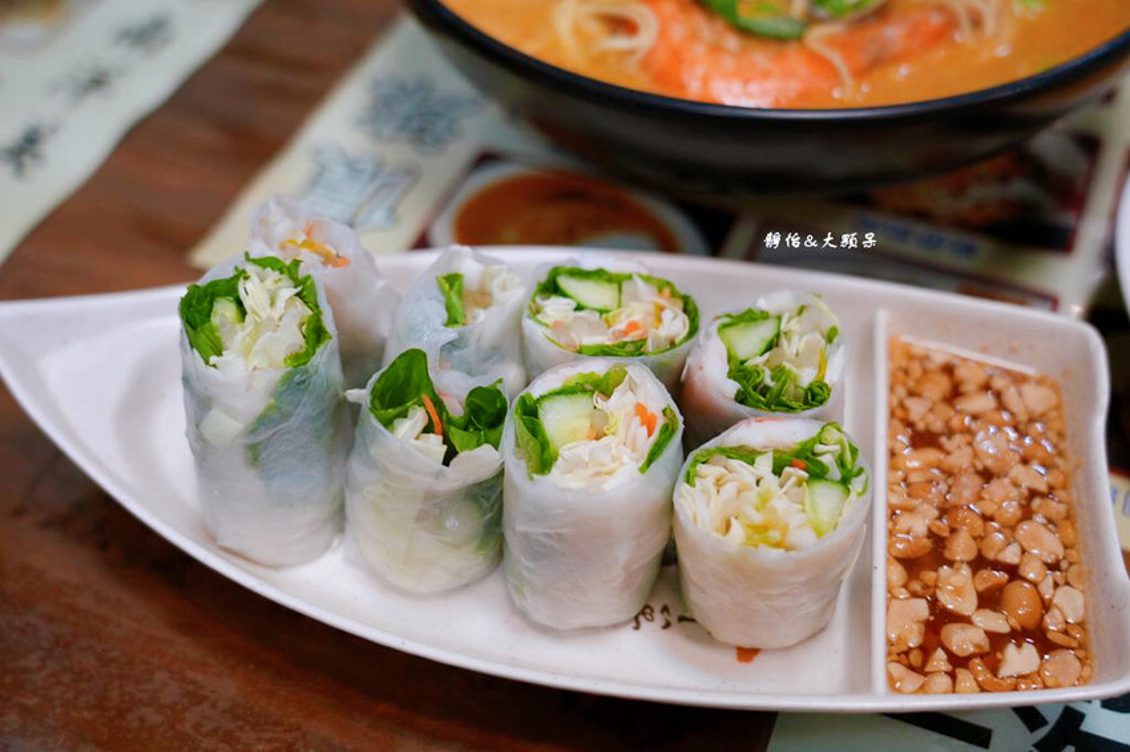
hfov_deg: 46.4
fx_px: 1318
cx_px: 565
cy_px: 376
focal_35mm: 42
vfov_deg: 31.9
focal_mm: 42
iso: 640
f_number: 4
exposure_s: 1/50
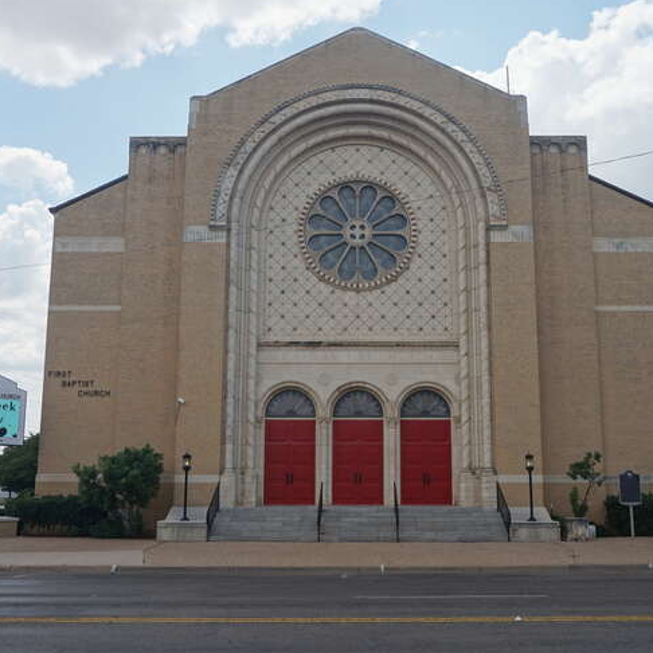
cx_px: 357
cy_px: 320
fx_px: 896
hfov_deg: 40.0
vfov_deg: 40.0
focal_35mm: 42
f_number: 9
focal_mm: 20
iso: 100
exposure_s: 1/160
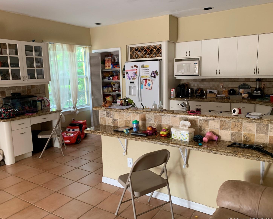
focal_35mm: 28
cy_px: 110
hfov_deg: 62.2
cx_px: 139
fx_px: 226
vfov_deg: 51.5
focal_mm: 4.25
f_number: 1.8
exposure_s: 1/60
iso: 160
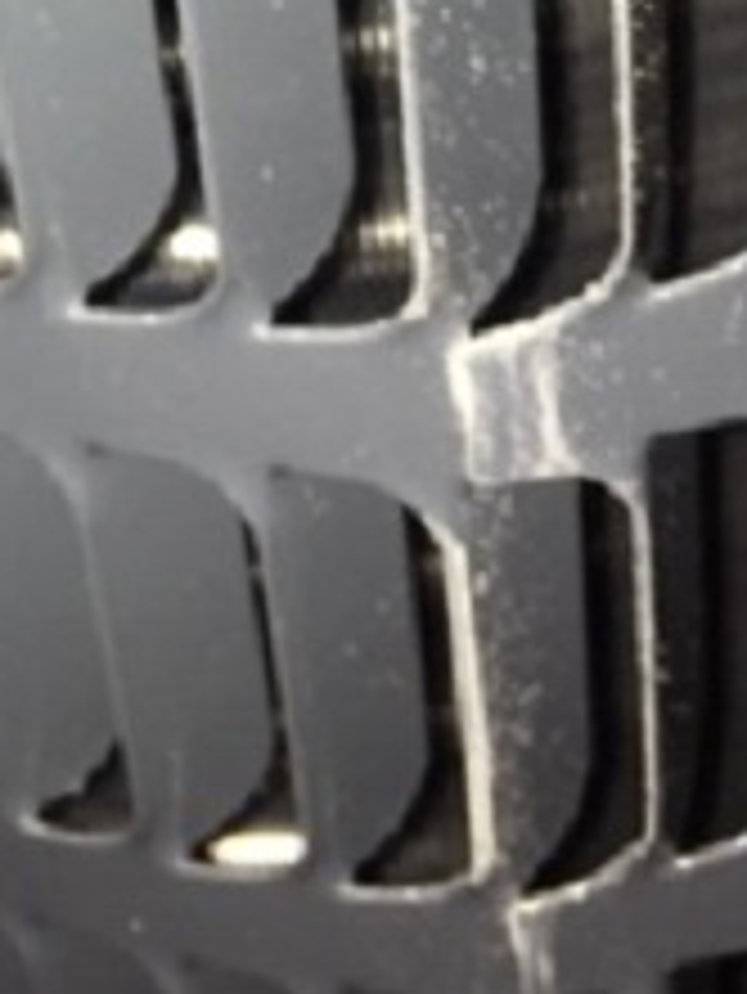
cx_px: -202
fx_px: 3018
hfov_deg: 13.6
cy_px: -508
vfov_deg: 16.9
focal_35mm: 105
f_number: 2.2
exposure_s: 1/16
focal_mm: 4.15
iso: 25
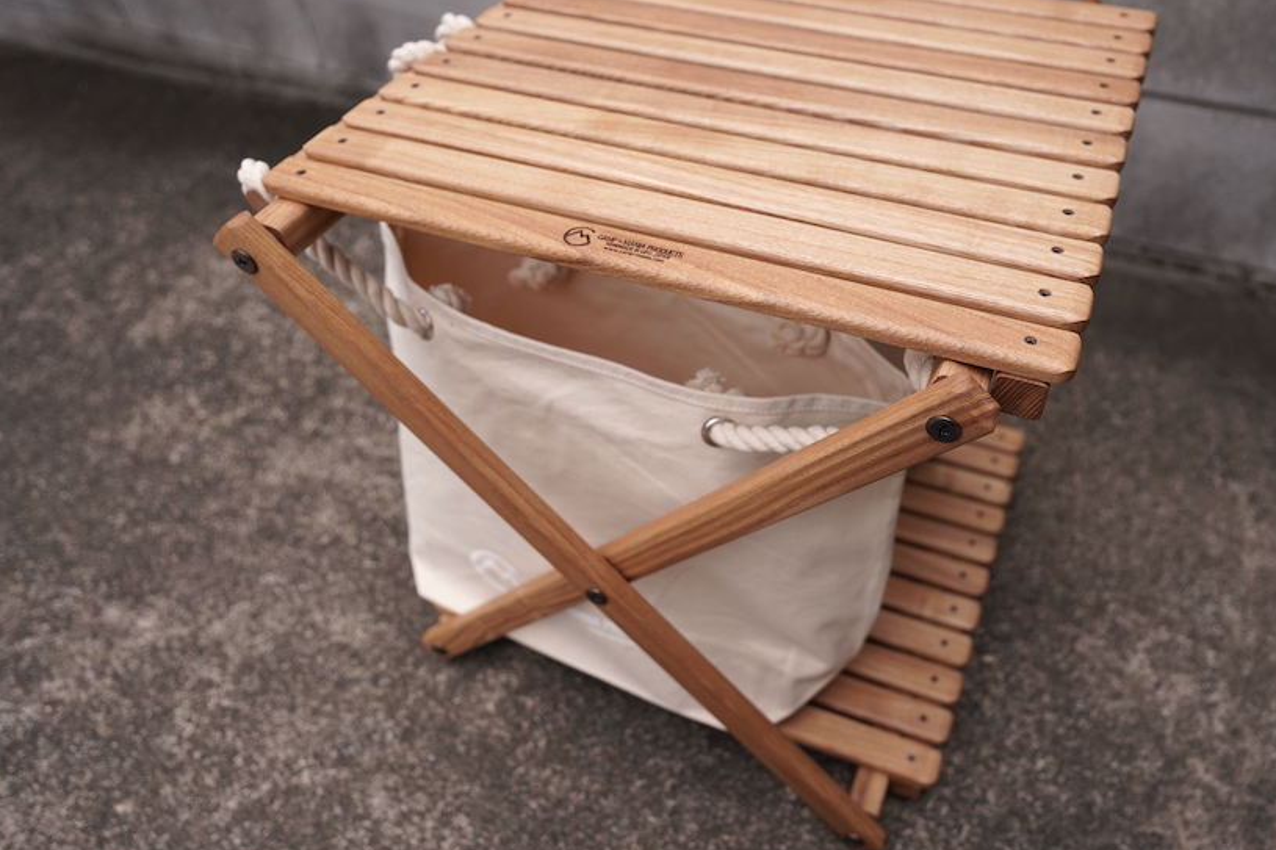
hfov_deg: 67.1
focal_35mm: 27
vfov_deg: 47.9
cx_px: 720
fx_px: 957
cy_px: 414
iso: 100
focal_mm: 22
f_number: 2.8
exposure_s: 1/1000
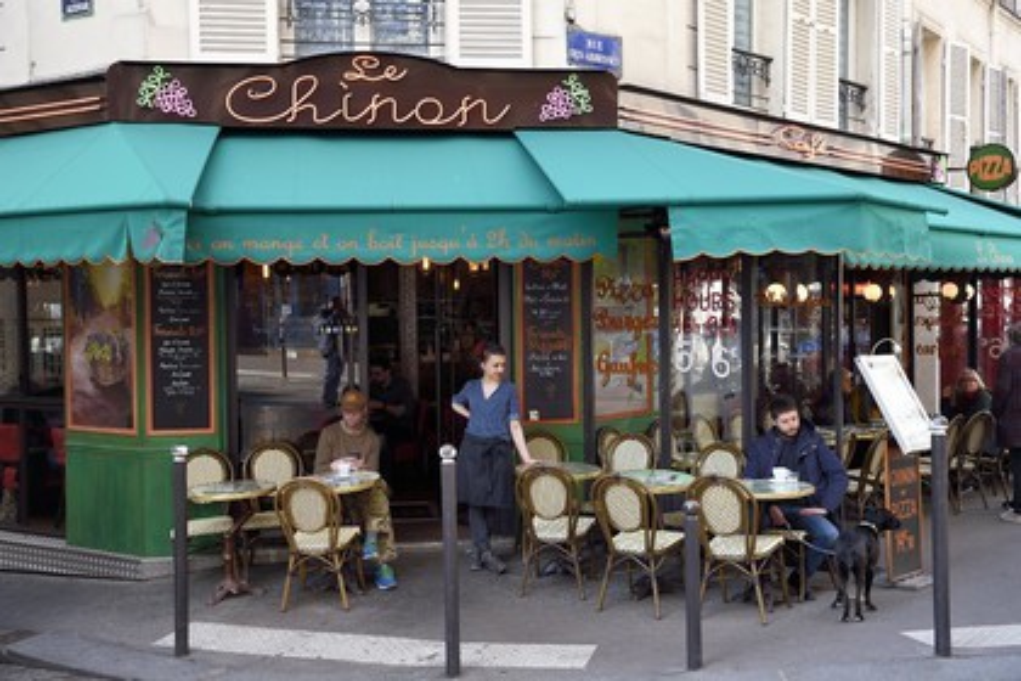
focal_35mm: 48
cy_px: 340
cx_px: 510
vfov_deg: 28.1
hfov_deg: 41.1
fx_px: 1361
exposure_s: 1/200
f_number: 5
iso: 200
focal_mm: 48
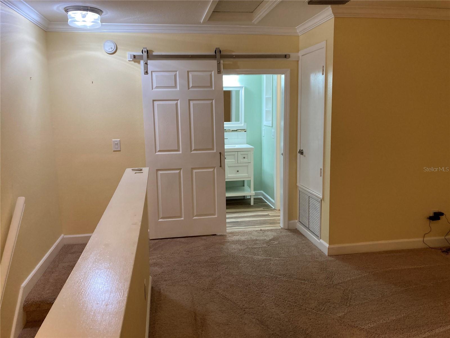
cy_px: 169
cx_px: 225
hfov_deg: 63.4
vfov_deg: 49.7
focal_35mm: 28
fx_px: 364
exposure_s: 1/60
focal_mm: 3.99
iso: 125
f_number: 1.8
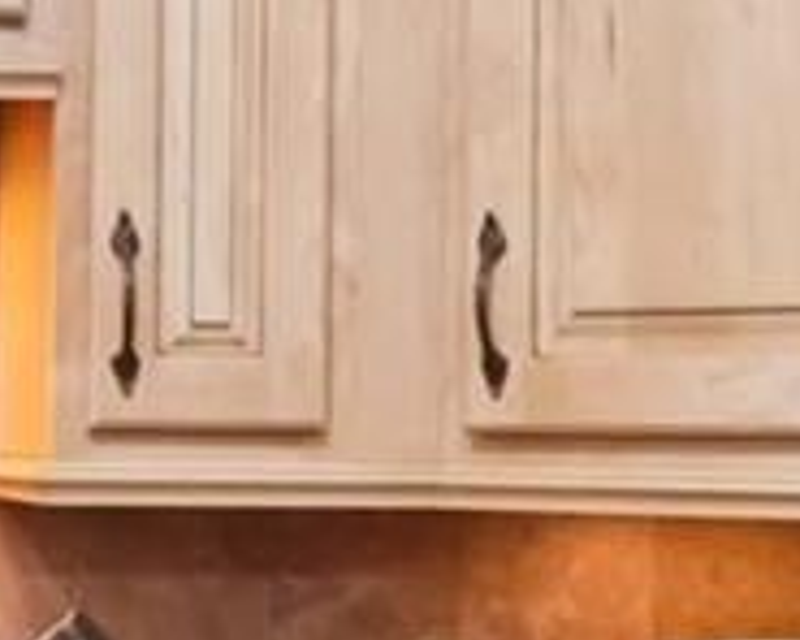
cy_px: 605
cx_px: -290
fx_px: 2889
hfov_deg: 14.9
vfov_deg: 12.5
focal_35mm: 122
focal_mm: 10
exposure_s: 1/30
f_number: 8
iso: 1600
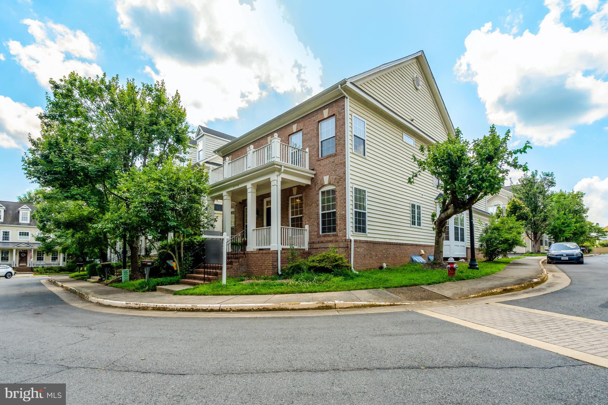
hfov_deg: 96.7
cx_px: 304
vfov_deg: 73.7
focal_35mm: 16
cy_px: 202
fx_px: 270
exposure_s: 1/800
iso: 1250
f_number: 8
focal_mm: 16
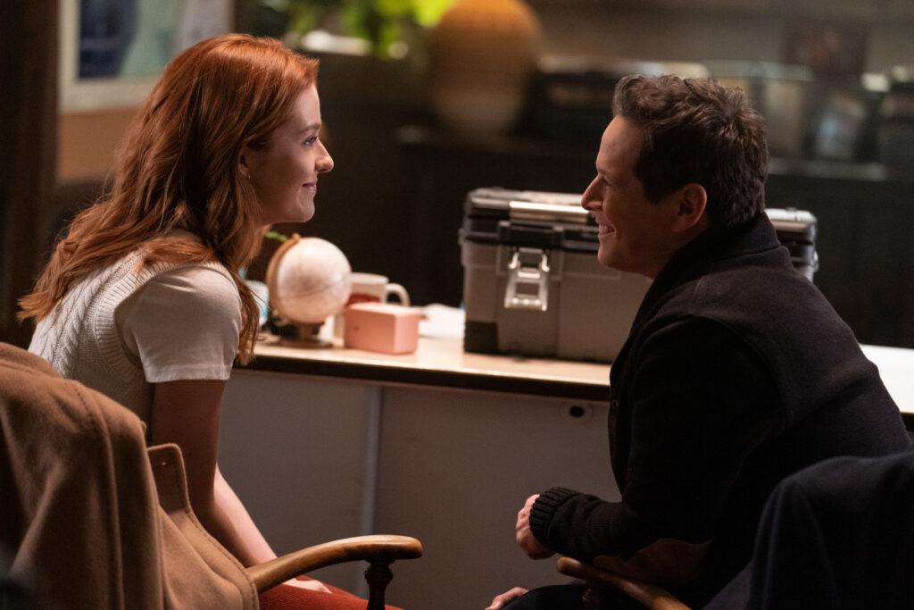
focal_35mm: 136
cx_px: 457
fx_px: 3453
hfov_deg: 15.1
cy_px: 305
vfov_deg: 10.1
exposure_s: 1/160
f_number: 2.8
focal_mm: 136
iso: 5000
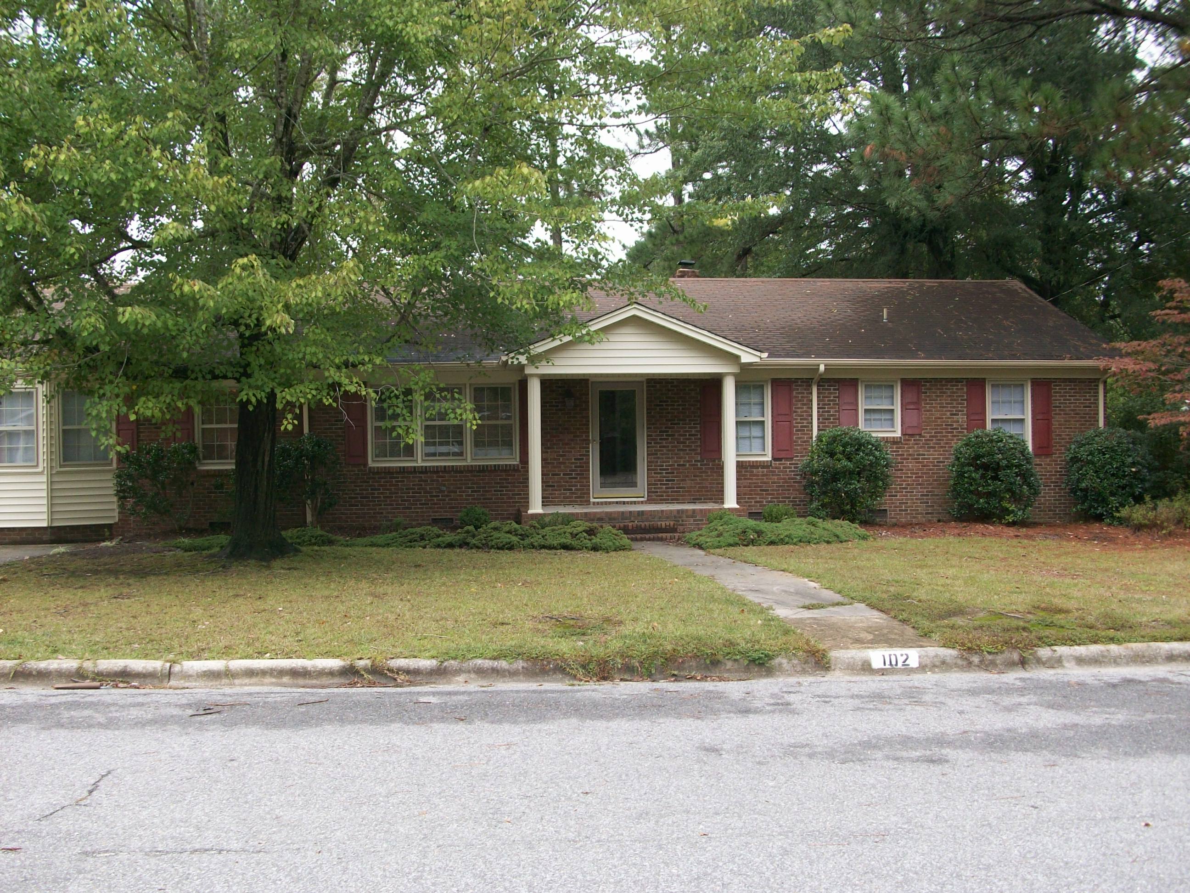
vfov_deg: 41.8
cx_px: 595
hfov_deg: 54.0
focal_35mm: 34
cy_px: 446
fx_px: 1169
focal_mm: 5.7
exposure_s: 1/136
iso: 64
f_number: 2.8
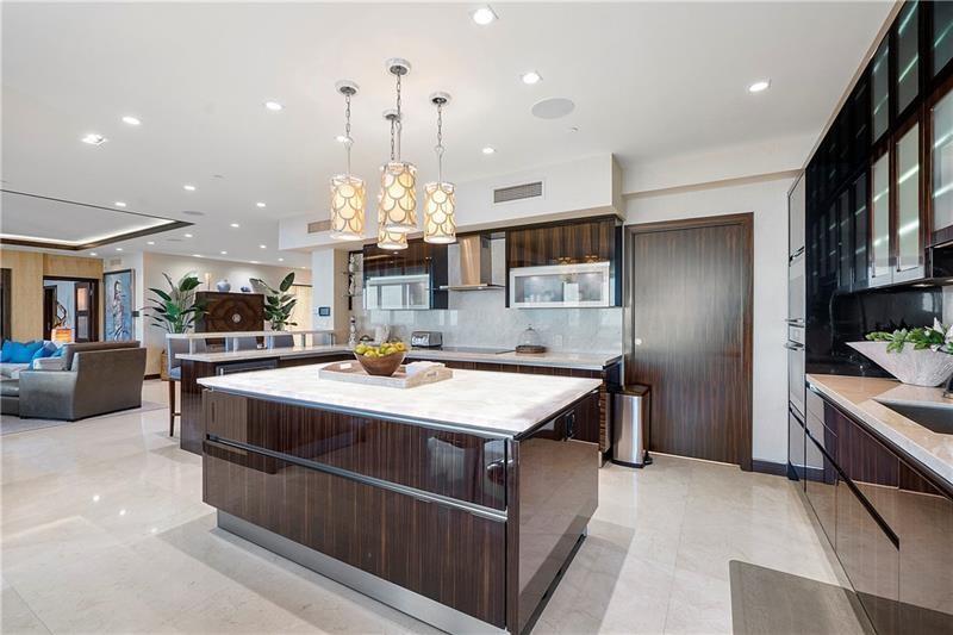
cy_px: 318
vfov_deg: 77.3
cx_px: 476
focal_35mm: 15
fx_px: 397
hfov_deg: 100.4
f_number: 11
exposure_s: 1/5
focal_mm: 10
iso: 160
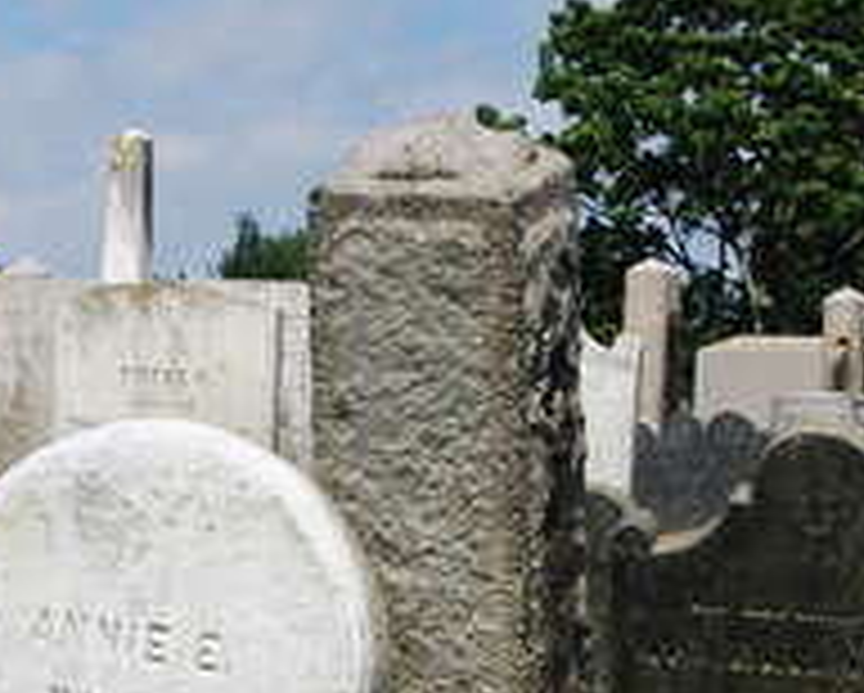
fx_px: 4505
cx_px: 297
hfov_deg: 10.9
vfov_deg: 8.8
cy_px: 477
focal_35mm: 176
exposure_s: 1/250
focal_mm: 30
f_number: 10
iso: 110
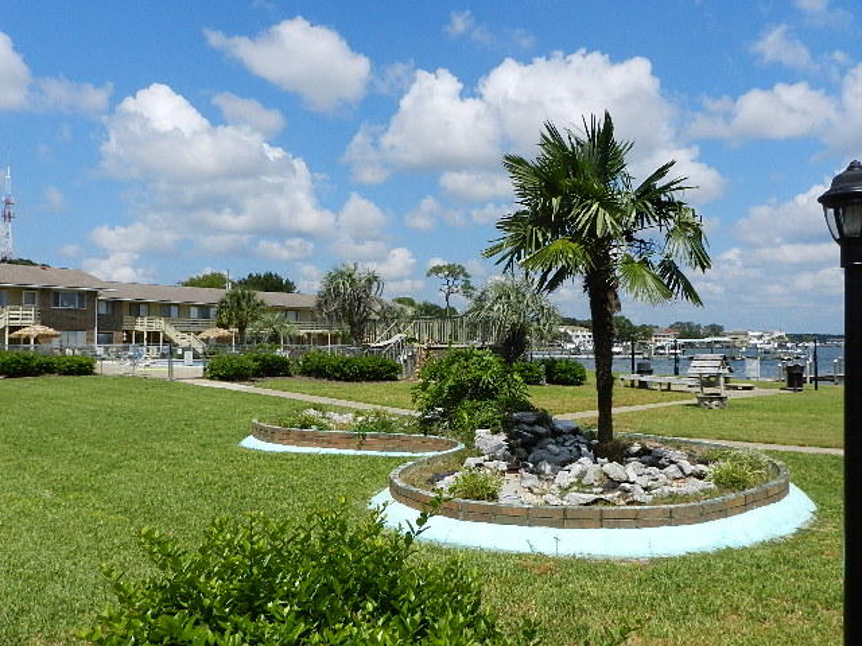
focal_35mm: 28
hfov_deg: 63.4
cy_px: 323
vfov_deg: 49.7
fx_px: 697
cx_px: 431
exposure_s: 1/800
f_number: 5.6
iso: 160
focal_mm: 5
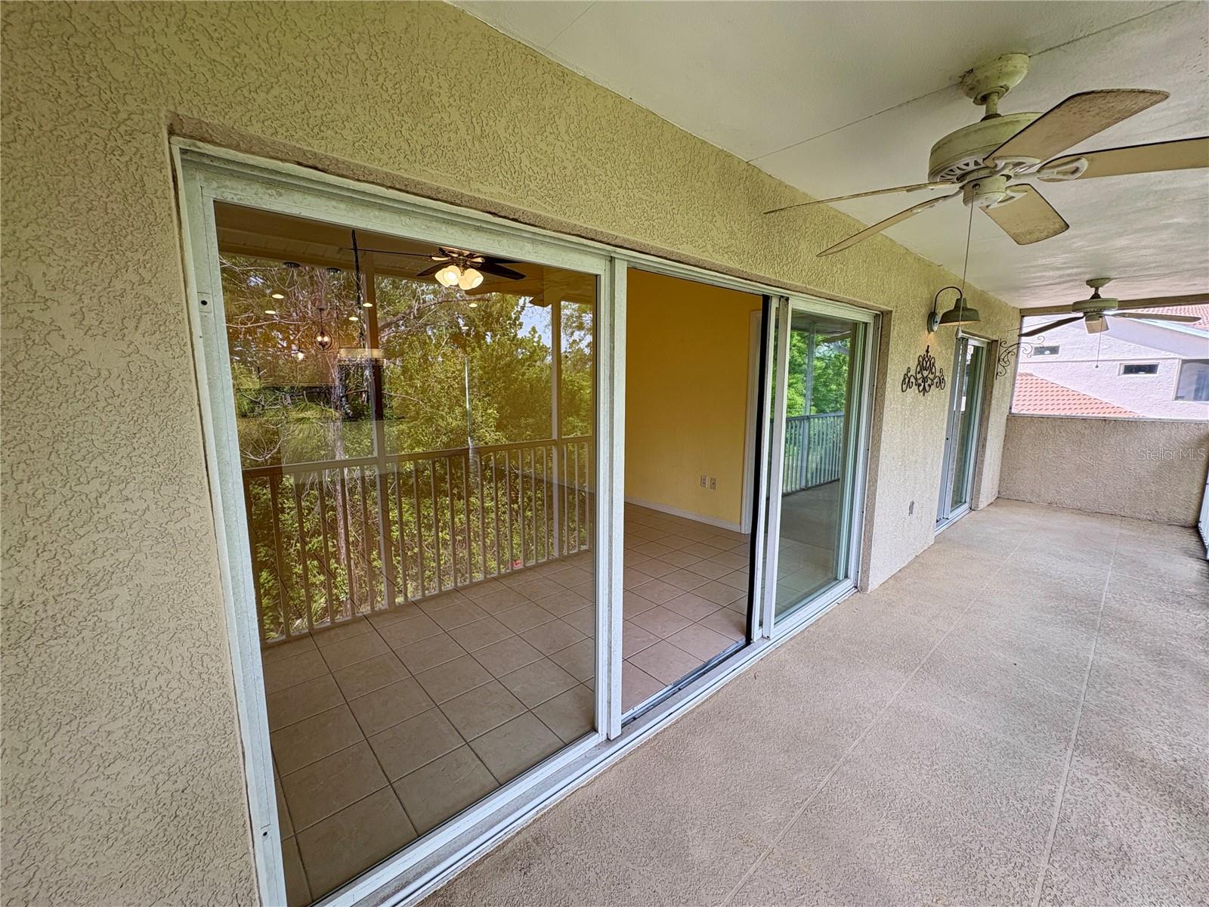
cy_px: 454
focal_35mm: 14
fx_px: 489
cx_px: 604
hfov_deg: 102.1
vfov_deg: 85.7
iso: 40
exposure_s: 1/99
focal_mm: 2.22
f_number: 2.2
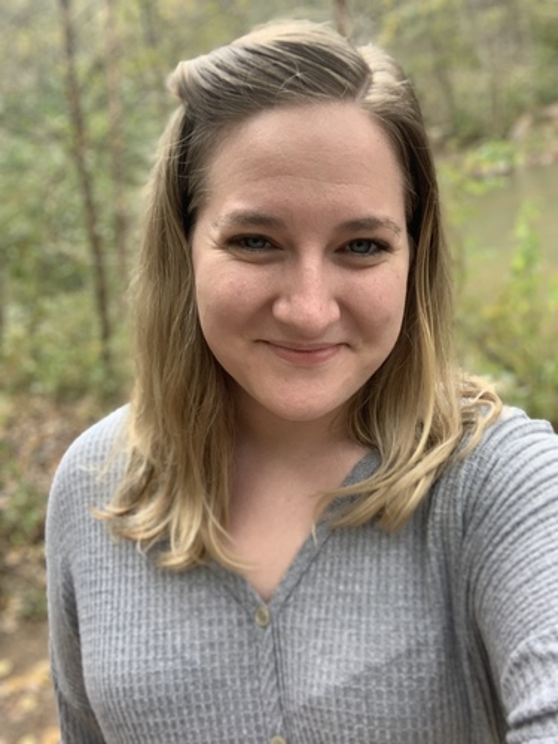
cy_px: 372
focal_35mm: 32
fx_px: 688
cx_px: 279
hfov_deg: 44.2
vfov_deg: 56.8
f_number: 2.2
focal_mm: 2.87
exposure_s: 1/121
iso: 50
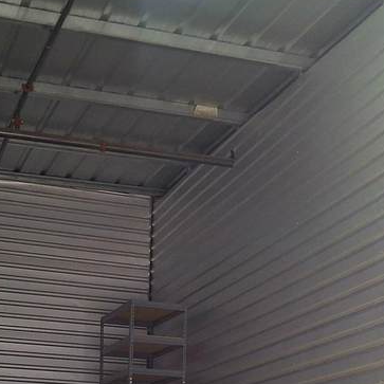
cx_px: 281
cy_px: 414
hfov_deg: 22.0
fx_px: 979
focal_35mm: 78
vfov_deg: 21.2
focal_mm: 4.69
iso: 160
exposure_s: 1/120
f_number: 1.8
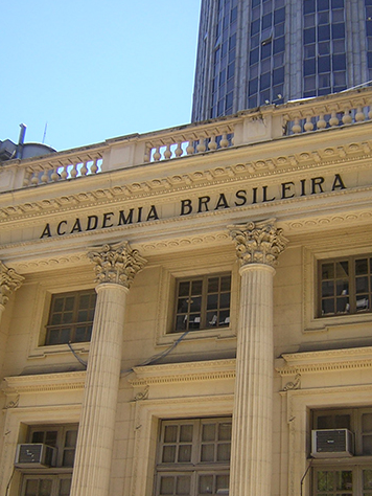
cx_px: 211
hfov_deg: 27.0
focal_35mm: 54
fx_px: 773
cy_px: 246
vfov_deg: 35.5
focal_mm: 5.2
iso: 100
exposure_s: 1/486
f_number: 2.7
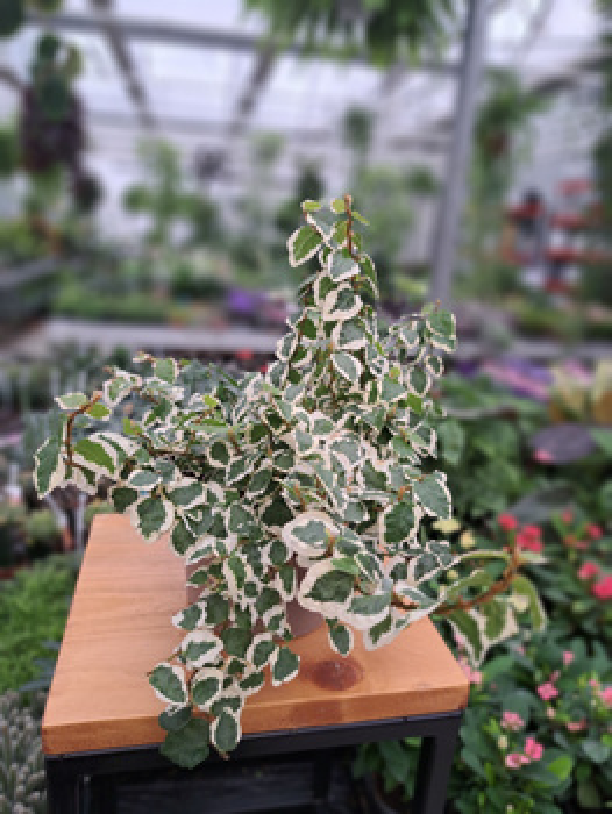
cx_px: 306
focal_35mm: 24
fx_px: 565
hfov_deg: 56.9
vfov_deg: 71.6
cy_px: 407
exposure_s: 1/50
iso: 50
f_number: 1.8
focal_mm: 5.23
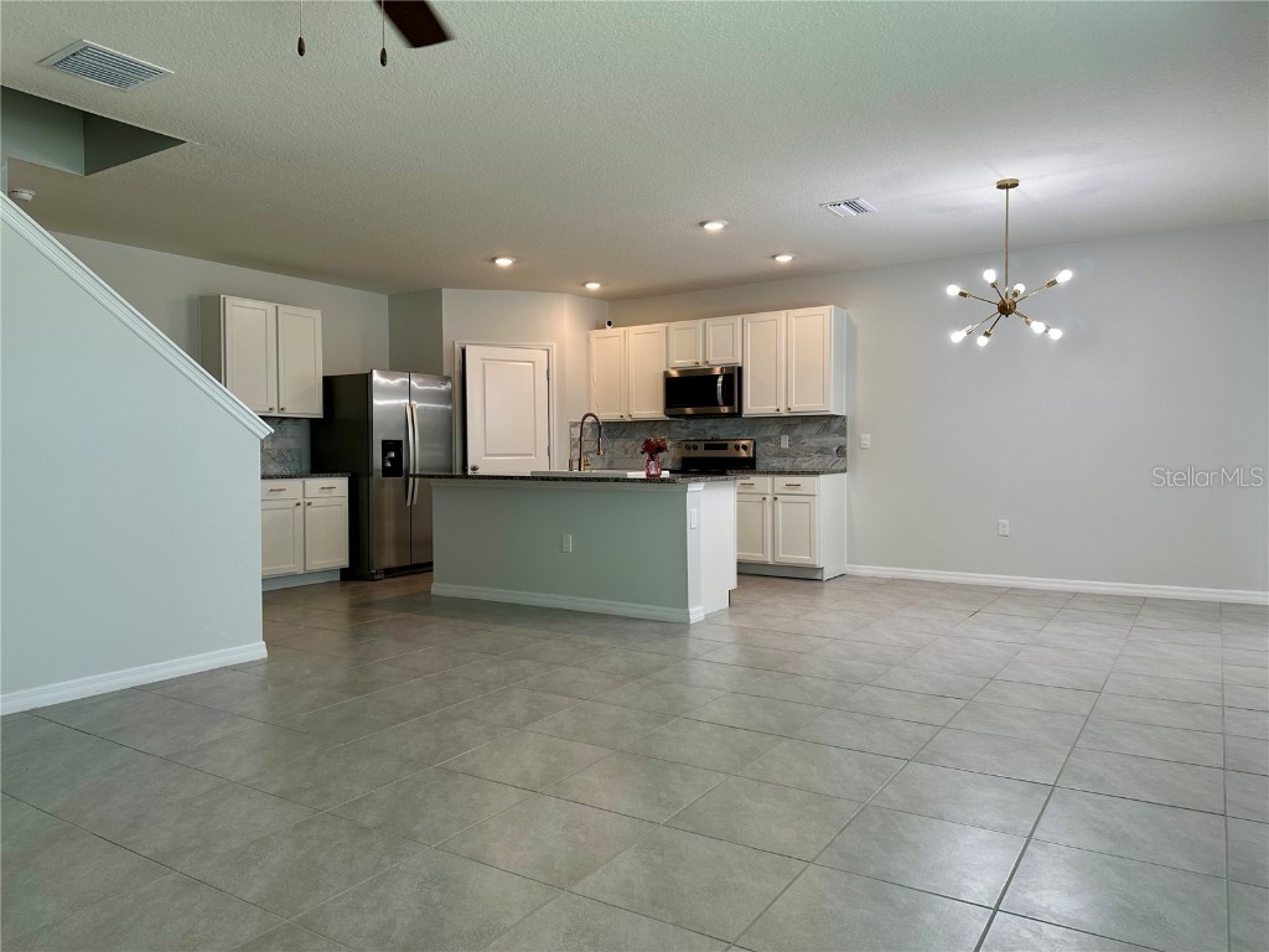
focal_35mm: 24
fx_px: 880
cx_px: 634
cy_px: 476
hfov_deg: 71.6
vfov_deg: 56.8
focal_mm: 6.86
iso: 64
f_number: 1.78
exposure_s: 1/120
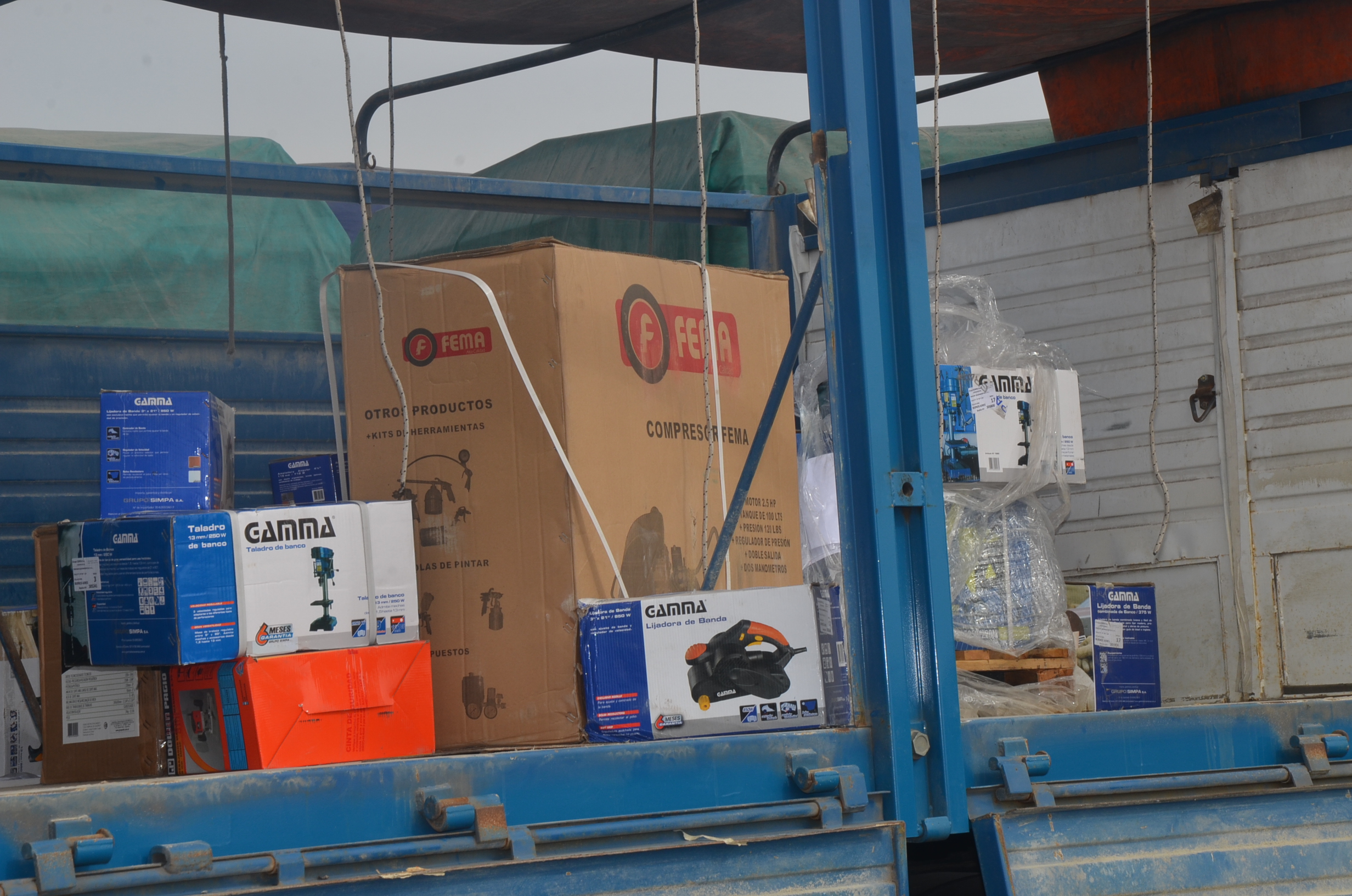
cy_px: 448
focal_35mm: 120
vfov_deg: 11.4
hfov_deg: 17.1
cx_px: 676
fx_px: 4497
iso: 250
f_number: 16
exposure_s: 1/250
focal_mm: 80
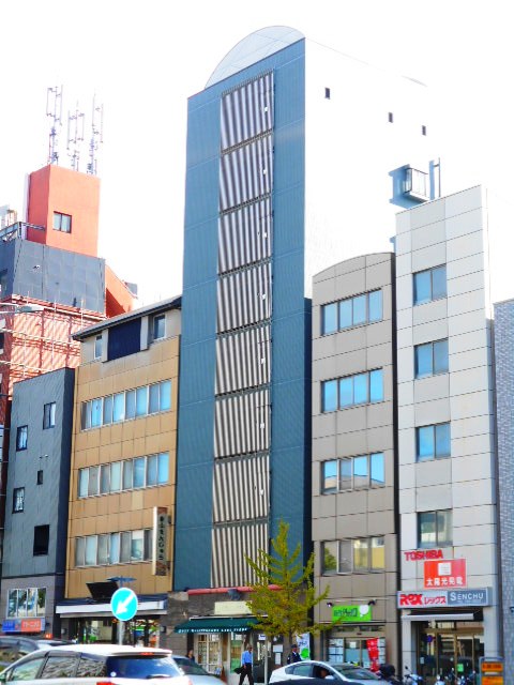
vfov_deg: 29.4
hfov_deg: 22.3
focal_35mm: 66
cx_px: 257
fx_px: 1307
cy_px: 342
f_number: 5.3
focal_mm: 11.6
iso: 80
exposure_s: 1/125
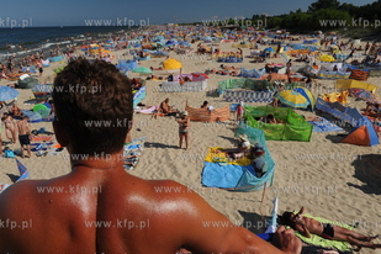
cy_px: 139
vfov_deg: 57.1
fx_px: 233
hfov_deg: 78.0
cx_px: 160
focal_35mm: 22
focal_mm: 17
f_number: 11
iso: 200
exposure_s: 1/160
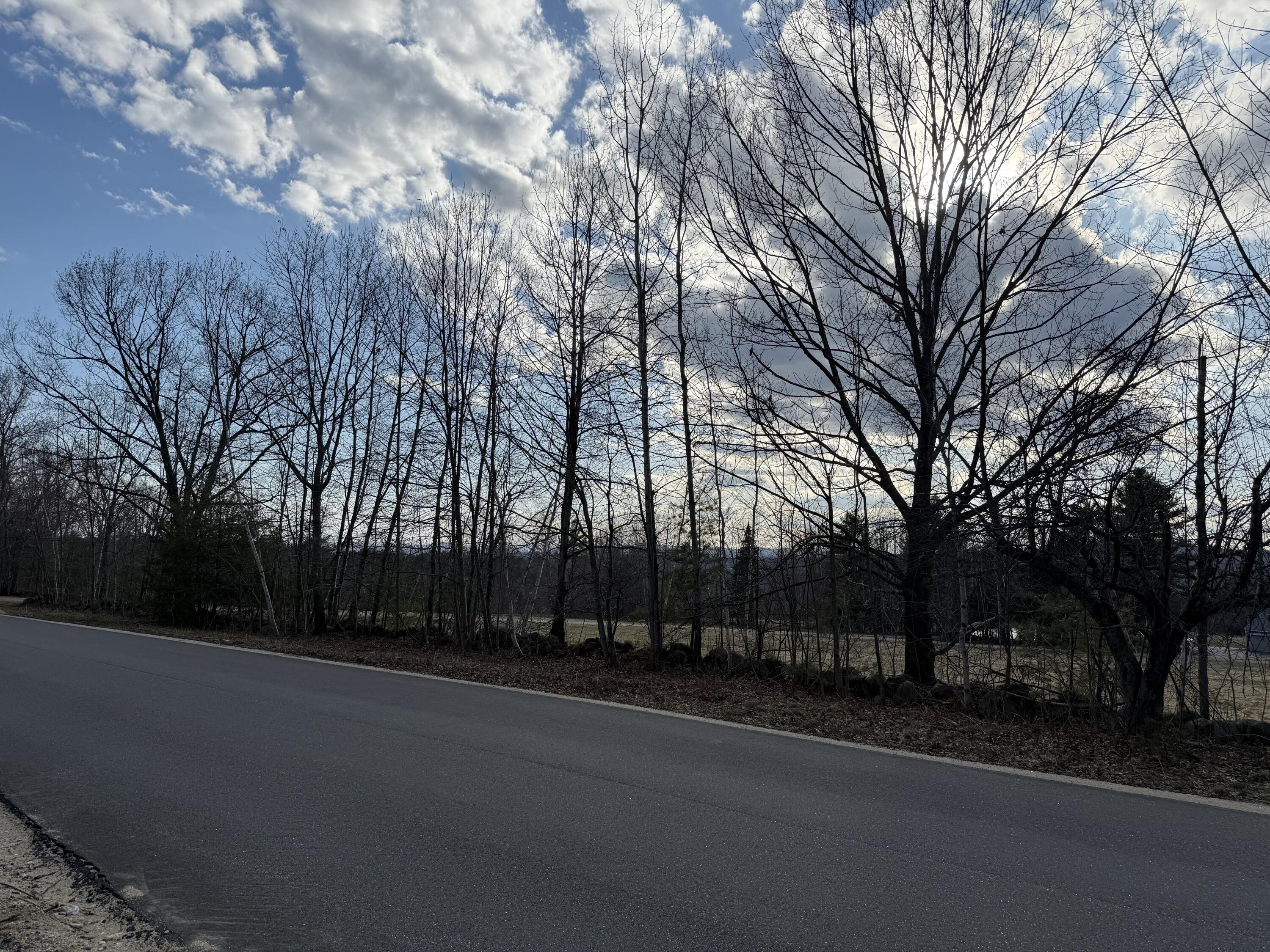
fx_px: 881
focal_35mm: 24
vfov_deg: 56.8
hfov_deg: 71.6
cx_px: 635
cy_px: 476
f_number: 1.78
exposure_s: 1/7353
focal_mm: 6.76
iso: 80
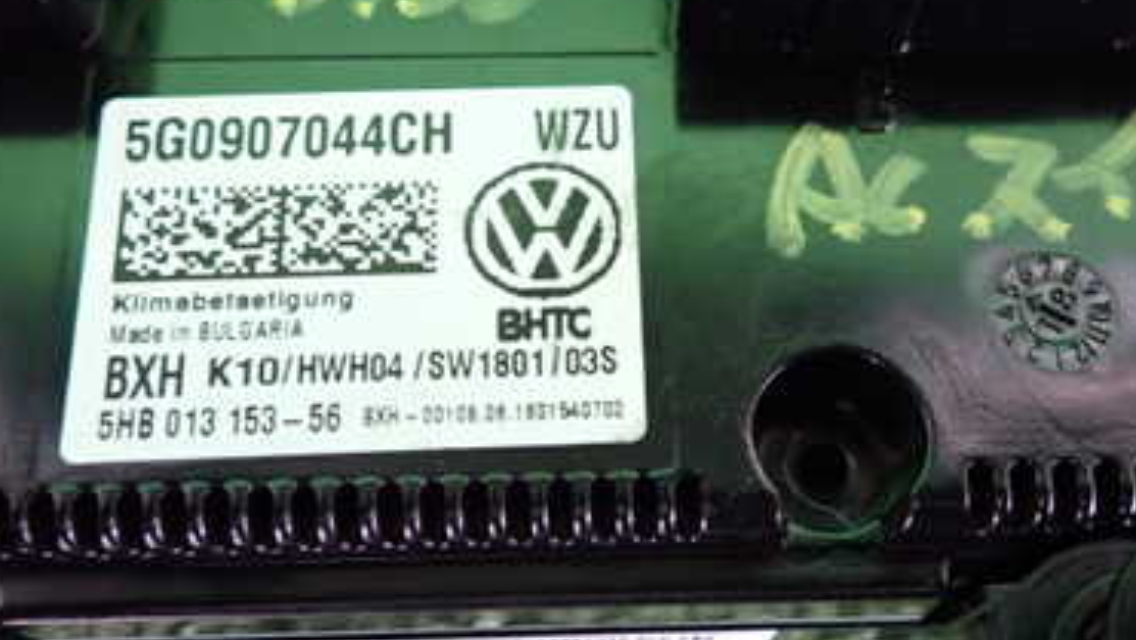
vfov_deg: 27.1
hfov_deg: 46.2
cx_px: 652
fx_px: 1326
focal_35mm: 44
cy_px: 276
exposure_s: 1/30
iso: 800
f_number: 2
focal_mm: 4.5
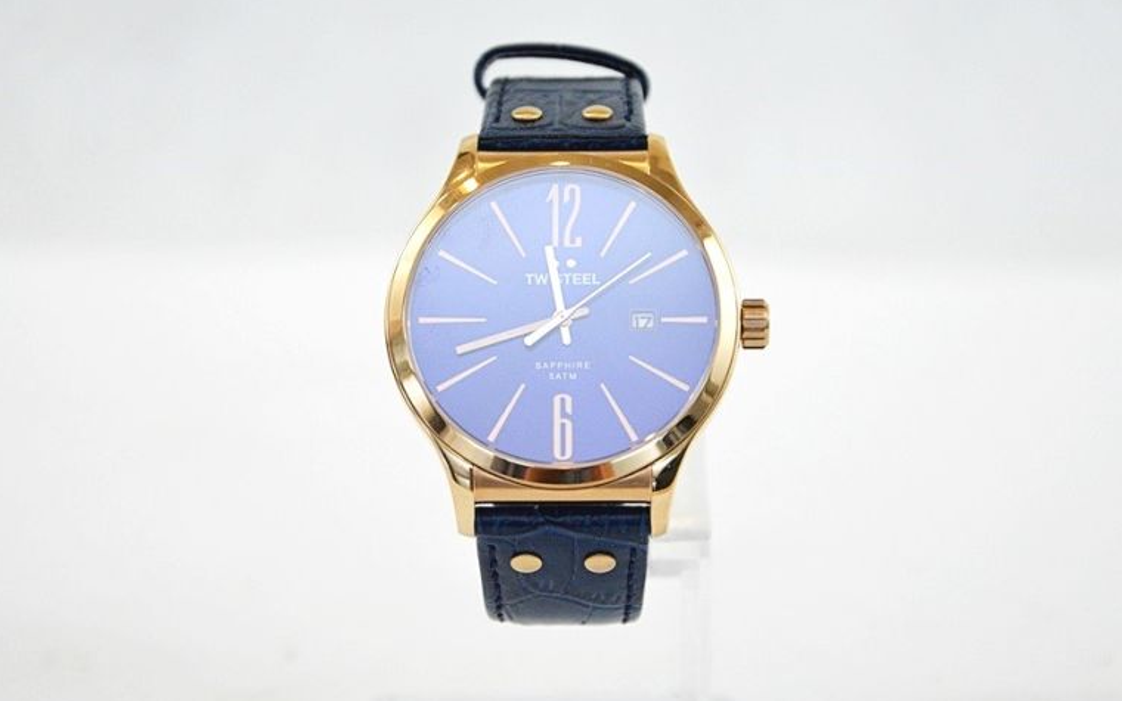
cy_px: 342
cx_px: 558
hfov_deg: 19.3
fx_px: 3302
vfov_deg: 12.1
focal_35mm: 108
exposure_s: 1/250
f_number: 5.3
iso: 1600
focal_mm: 70
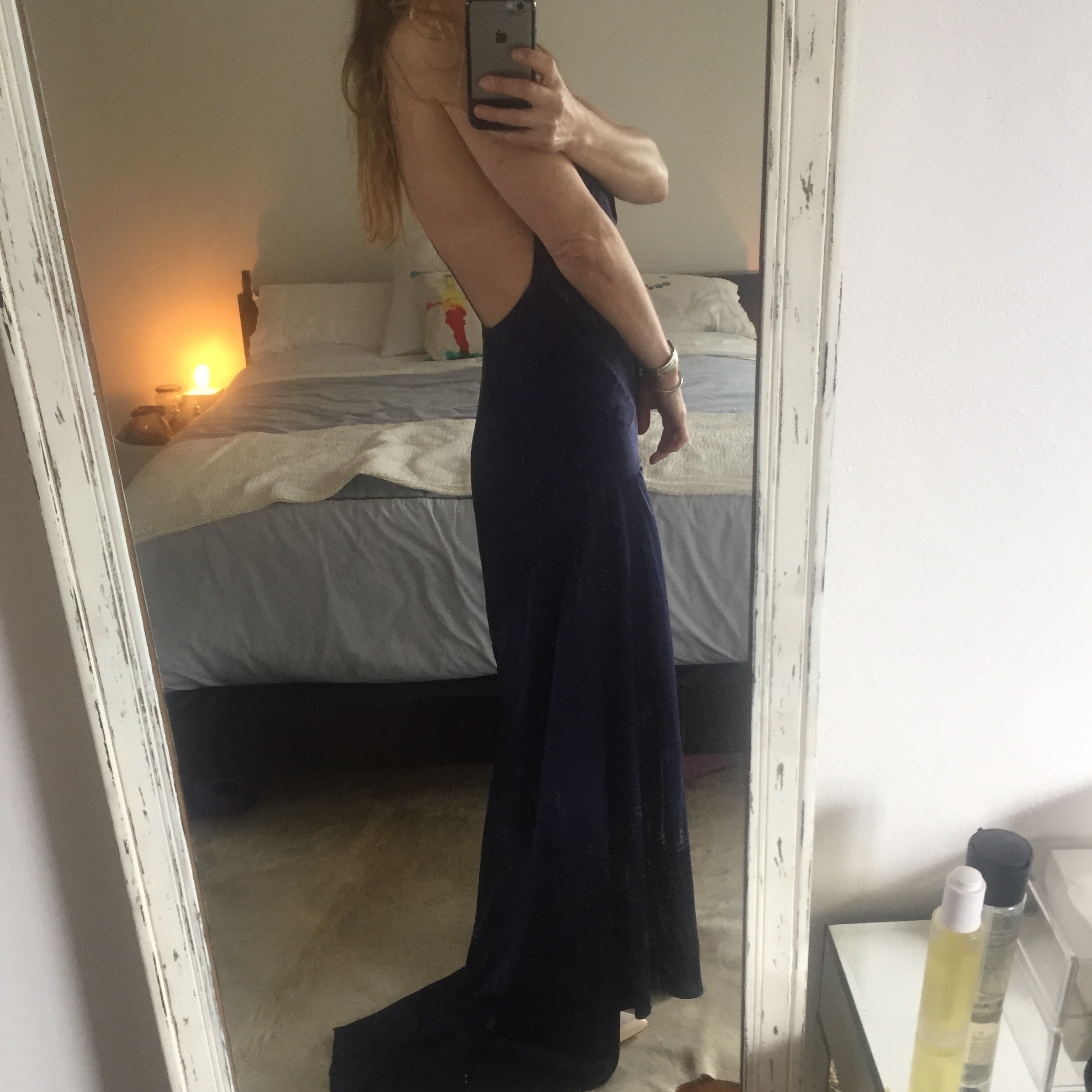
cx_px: 558
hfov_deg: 47.2
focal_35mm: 35
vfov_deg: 47.1
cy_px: 619
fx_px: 1249
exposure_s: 1/33
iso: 64
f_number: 2.2
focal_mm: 4.15
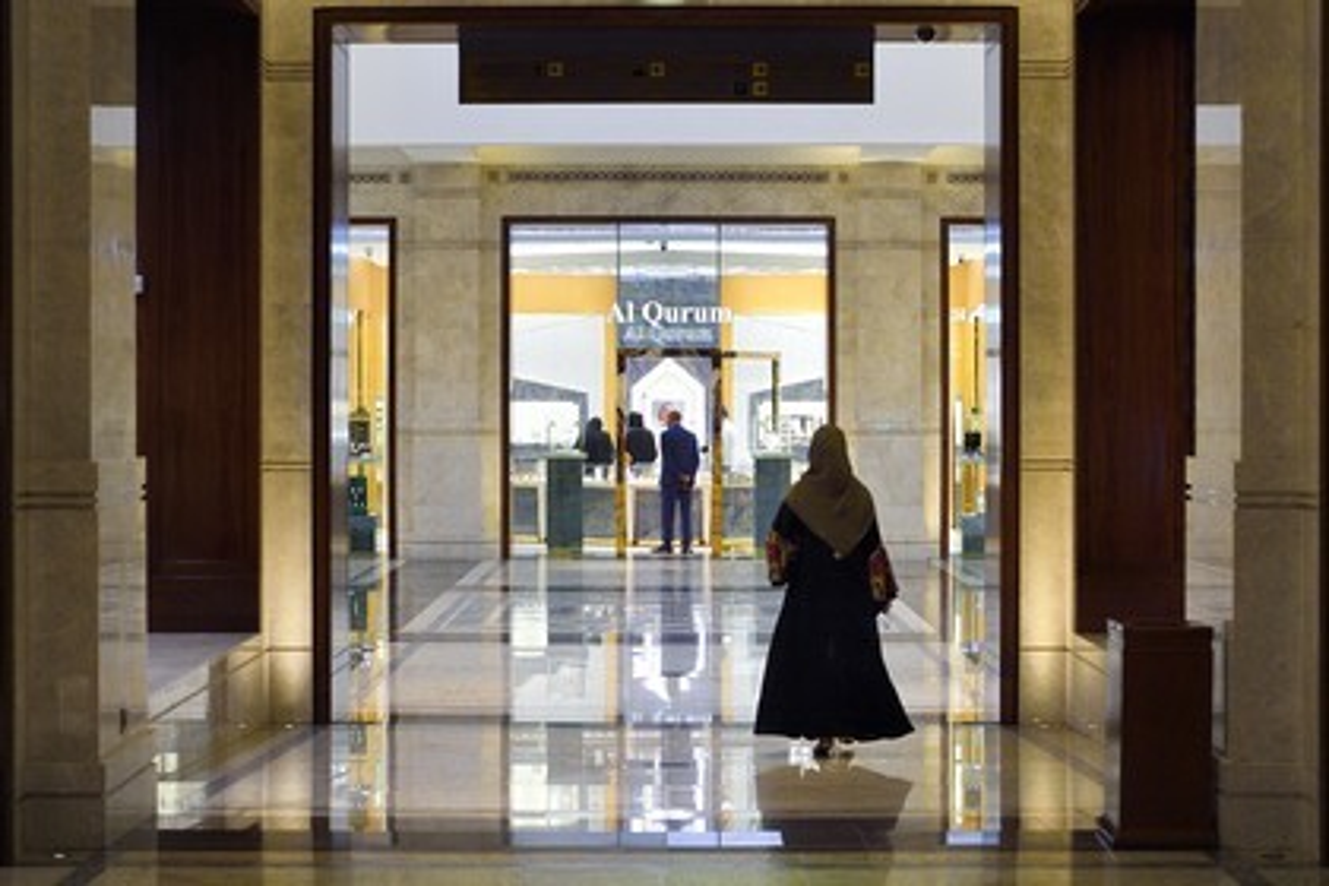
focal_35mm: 60
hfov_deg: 33.4
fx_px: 2215
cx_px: 664
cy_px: 443
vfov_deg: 22.6
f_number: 6.3
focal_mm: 60
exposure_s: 1/125
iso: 1600
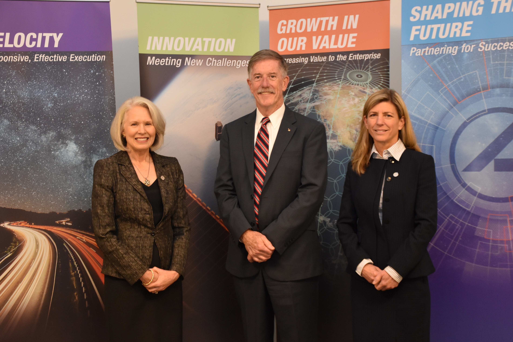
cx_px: 256
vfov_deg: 23.8
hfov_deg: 35.1
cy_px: 171
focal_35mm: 57
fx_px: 812
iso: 1800
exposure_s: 1/60
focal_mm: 38
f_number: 4.2
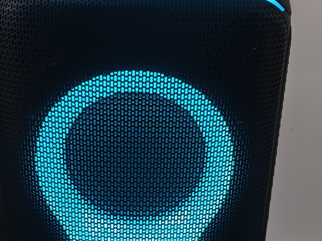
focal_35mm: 63
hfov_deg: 30.7
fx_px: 586
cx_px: 151
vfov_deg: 22.9
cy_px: 199
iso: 320
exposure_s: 1/50
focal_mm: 6.06
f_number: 1.6
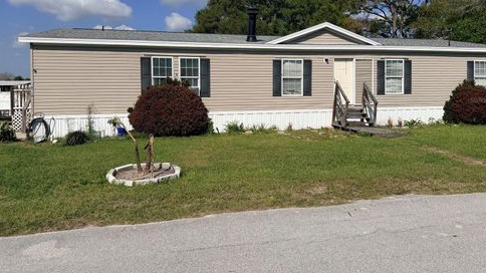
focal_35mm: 27
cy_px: 100
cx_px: 249
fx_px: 348
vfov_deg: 42.5
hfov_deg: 69.9
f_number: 1.78
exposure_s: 1/11905
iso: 100
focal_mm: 6.76
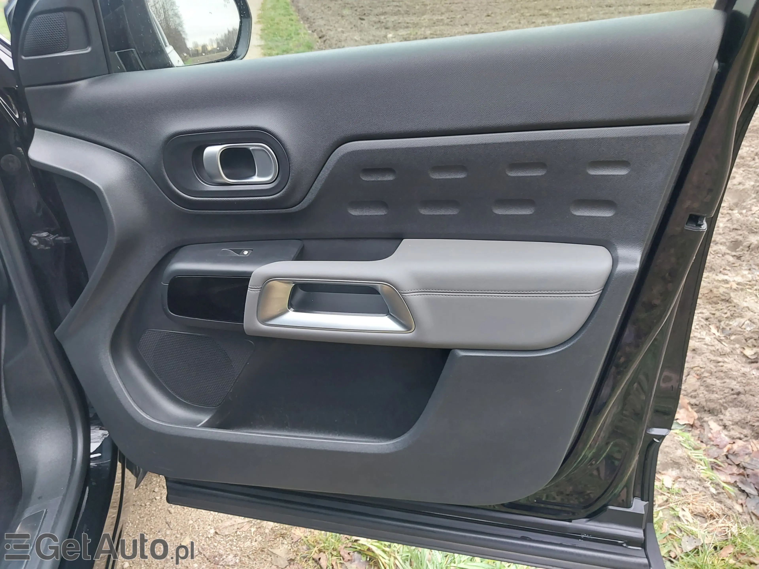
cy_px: 284
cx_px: 380
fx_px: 658
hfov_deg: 60.0
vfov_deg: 46.8
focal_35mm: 30
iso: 160
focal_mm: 4.6
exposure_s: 1/50
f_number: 1.8
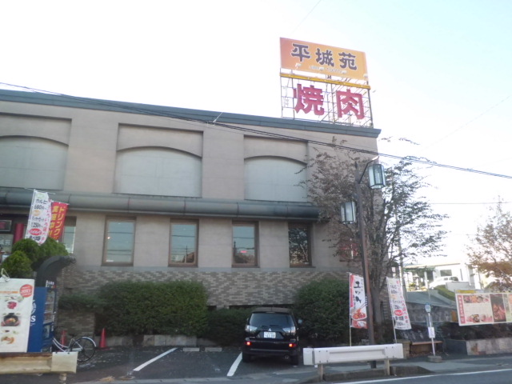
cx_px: 256
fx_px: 385
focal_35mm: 26
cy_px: 192
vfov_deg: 53.1
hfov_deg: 67.3
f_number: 2.8
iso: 200
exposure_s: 1/500
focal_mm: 4.7
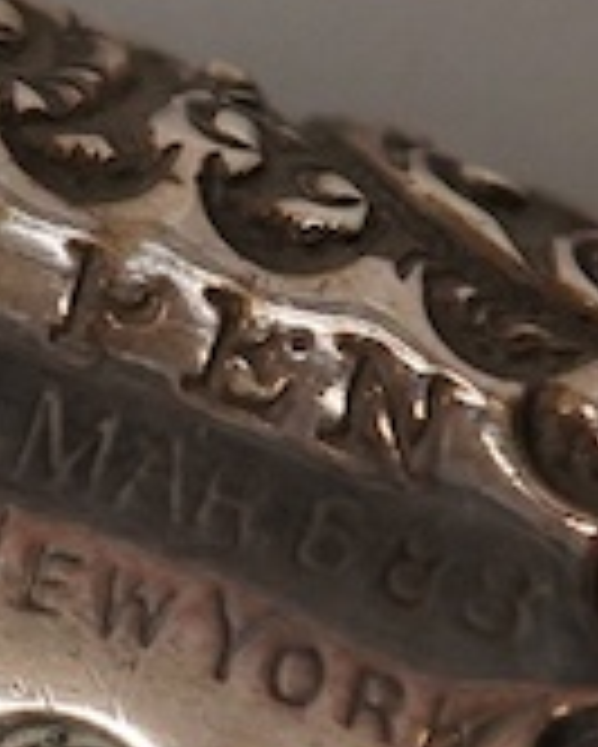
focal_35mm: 286
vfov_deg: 6.8
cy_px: 396
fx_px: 6321
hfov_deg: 5.3
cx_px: -425
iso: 2500
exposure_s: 1/200
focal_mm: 30
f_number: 9
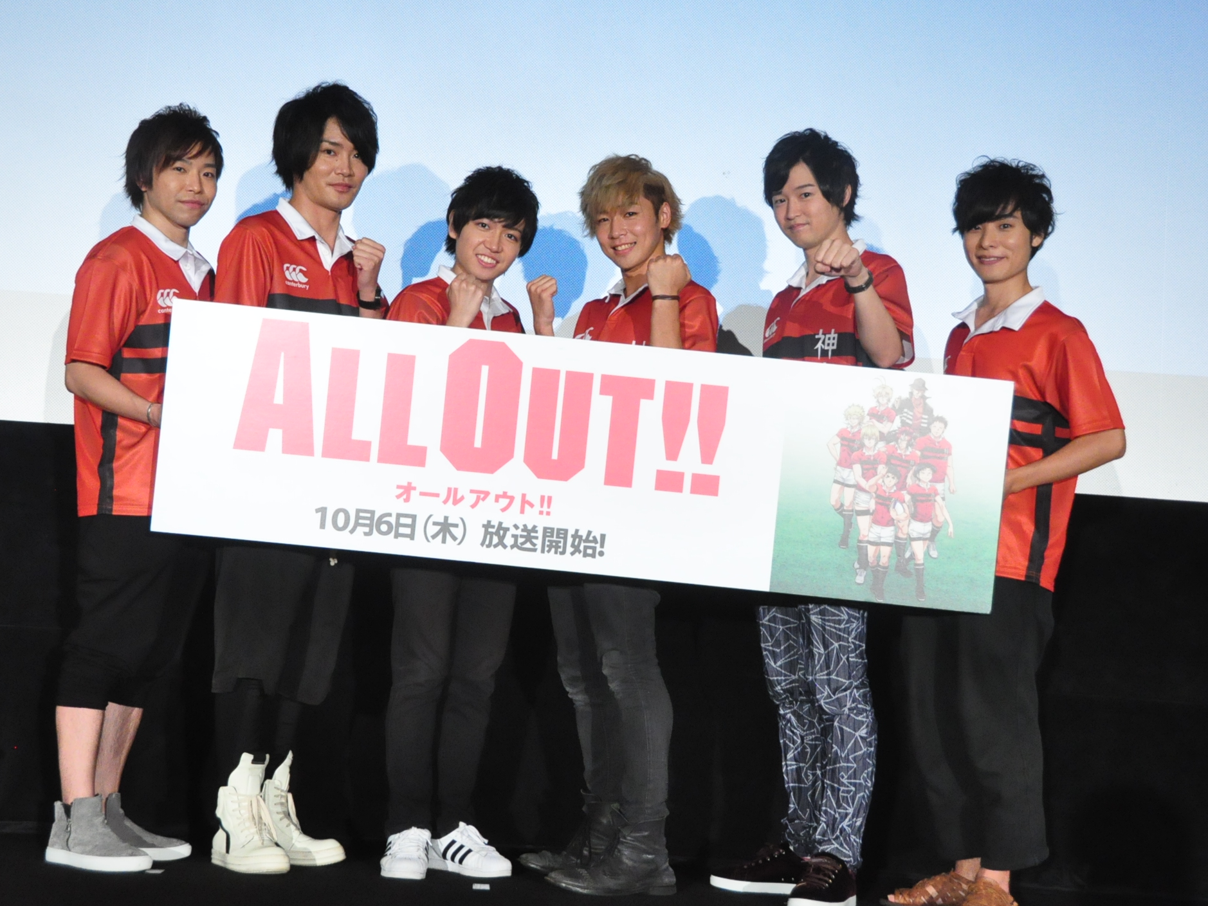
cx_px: 609
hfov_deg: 33.5
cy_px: 449
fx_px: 2009
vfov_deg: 25.4
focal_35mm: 58
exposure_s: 1/60
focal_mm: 35
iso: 3200
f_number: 5.6
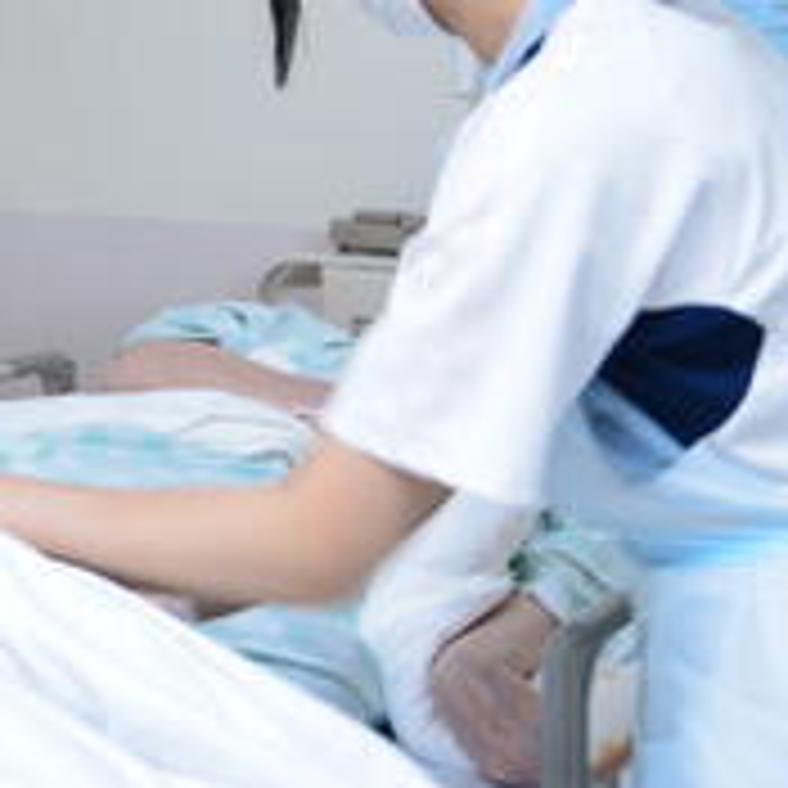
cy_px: 144
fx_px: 2395
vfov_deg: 18.5
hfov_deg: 18.2
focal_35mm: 93
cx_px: -18
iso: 500
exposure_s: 1/50
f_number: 2.8
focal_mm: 32
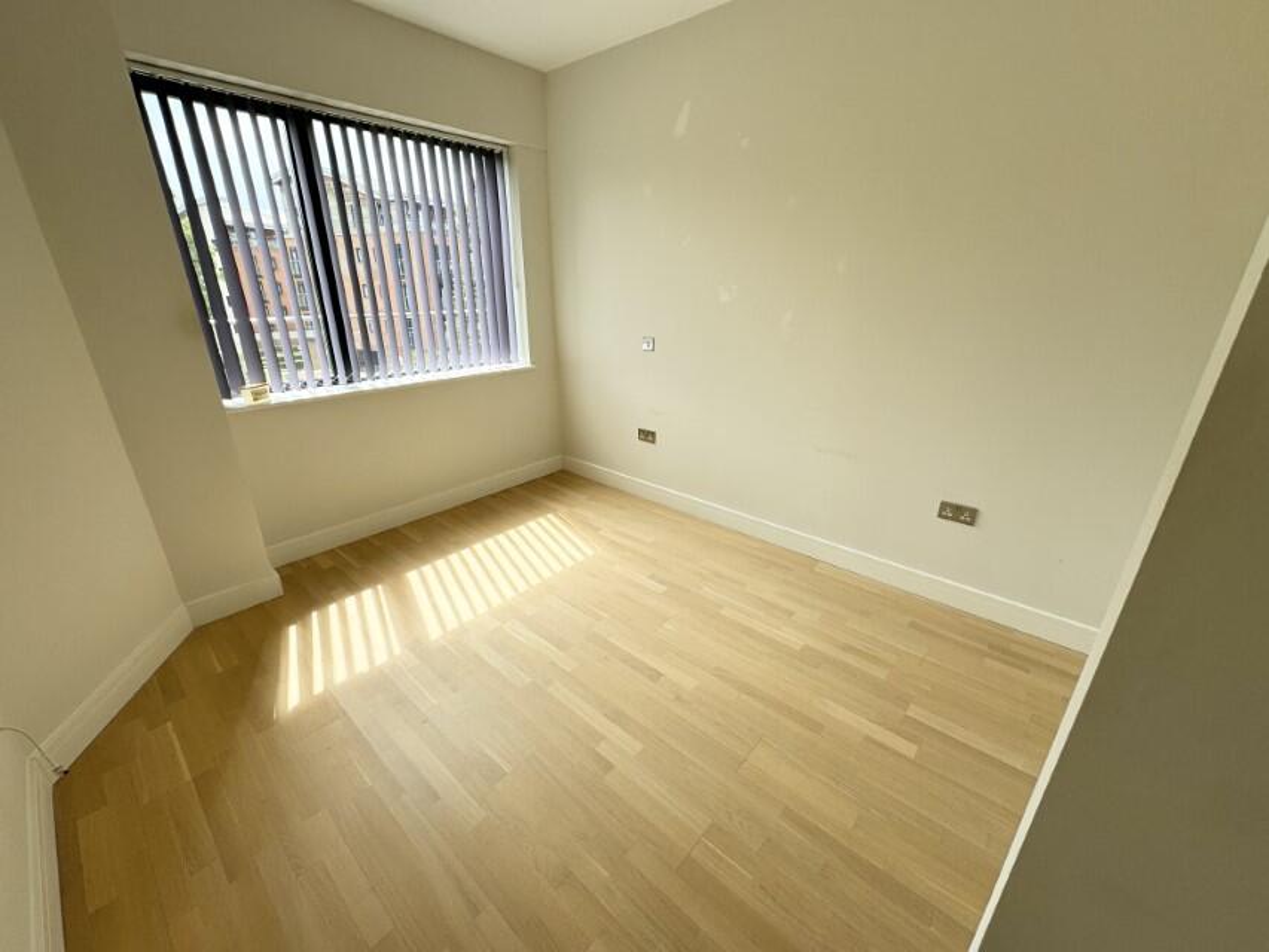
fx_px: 513
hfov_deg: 102.1
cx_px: 634
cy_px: 476
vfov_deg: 85.7
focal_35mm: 14
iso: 40
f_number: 2.2
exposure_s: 1/343
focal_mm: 2.22
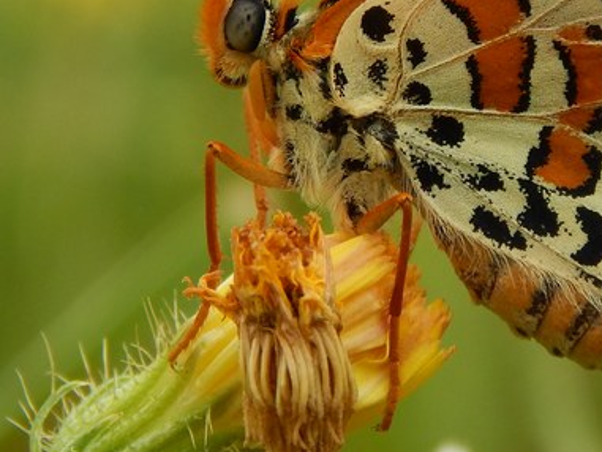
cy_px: 68
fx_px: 3827
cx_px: 568
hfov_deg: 9.0
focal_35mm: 220
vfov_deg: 6.7
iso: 125
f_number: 4.5
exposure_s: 1/200
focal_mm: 18.7
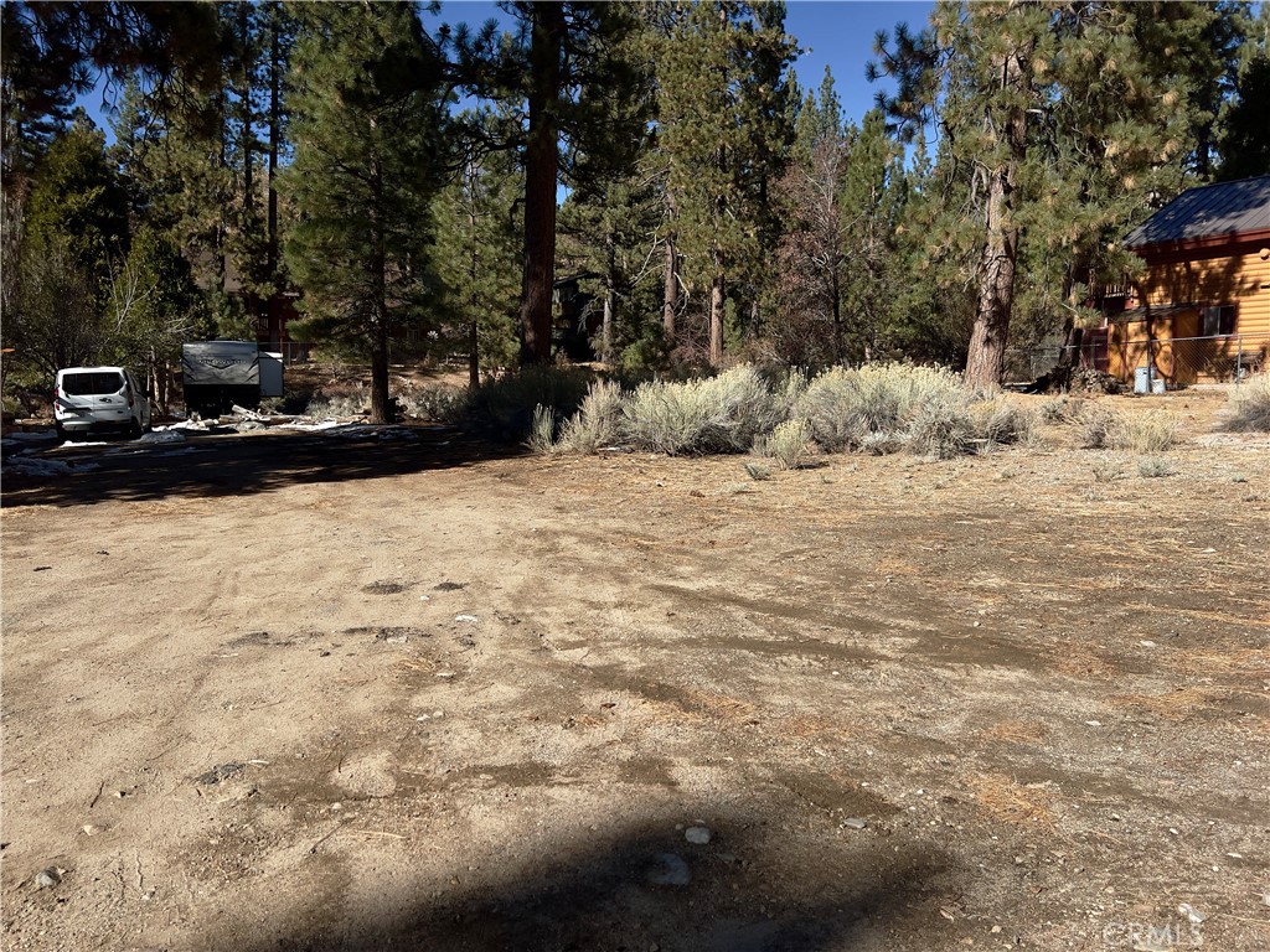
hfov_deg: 67.3
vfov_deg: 53.1
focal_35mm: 26
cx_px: 635
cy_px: 476
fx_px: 954
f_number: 1.5
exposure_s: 1/11364
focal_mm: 5.7
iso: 50
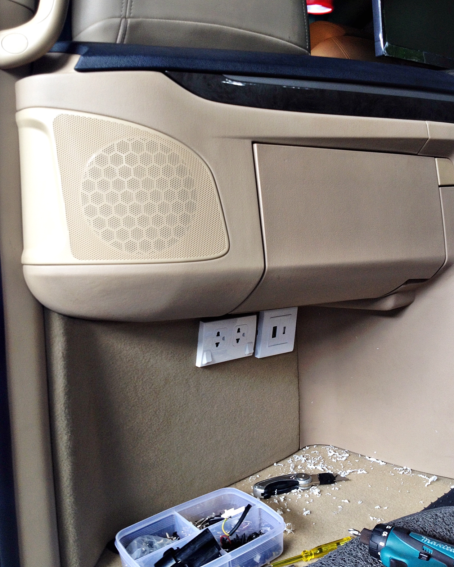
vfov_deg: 49.1
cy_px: 268
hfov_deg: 40.1
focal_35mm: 37
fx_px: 621
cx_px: 229
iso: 80
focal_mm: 4.28
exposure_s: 1/20
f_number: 2.4
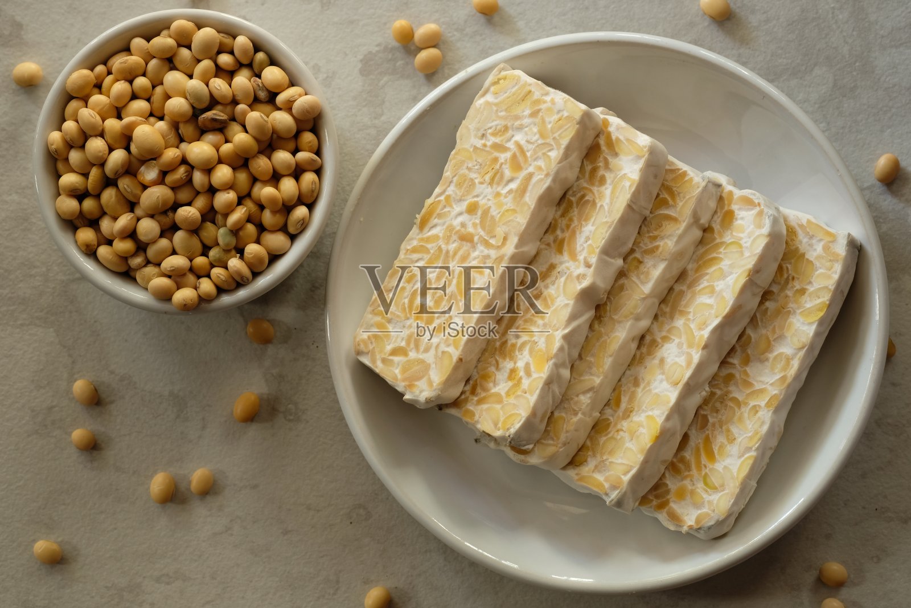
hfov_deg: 22.6
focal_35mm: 90
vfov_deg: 15.2
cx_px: 456
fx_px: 2278
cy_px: 304
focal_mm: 60
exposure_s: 1/8.5
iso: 250
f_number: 8
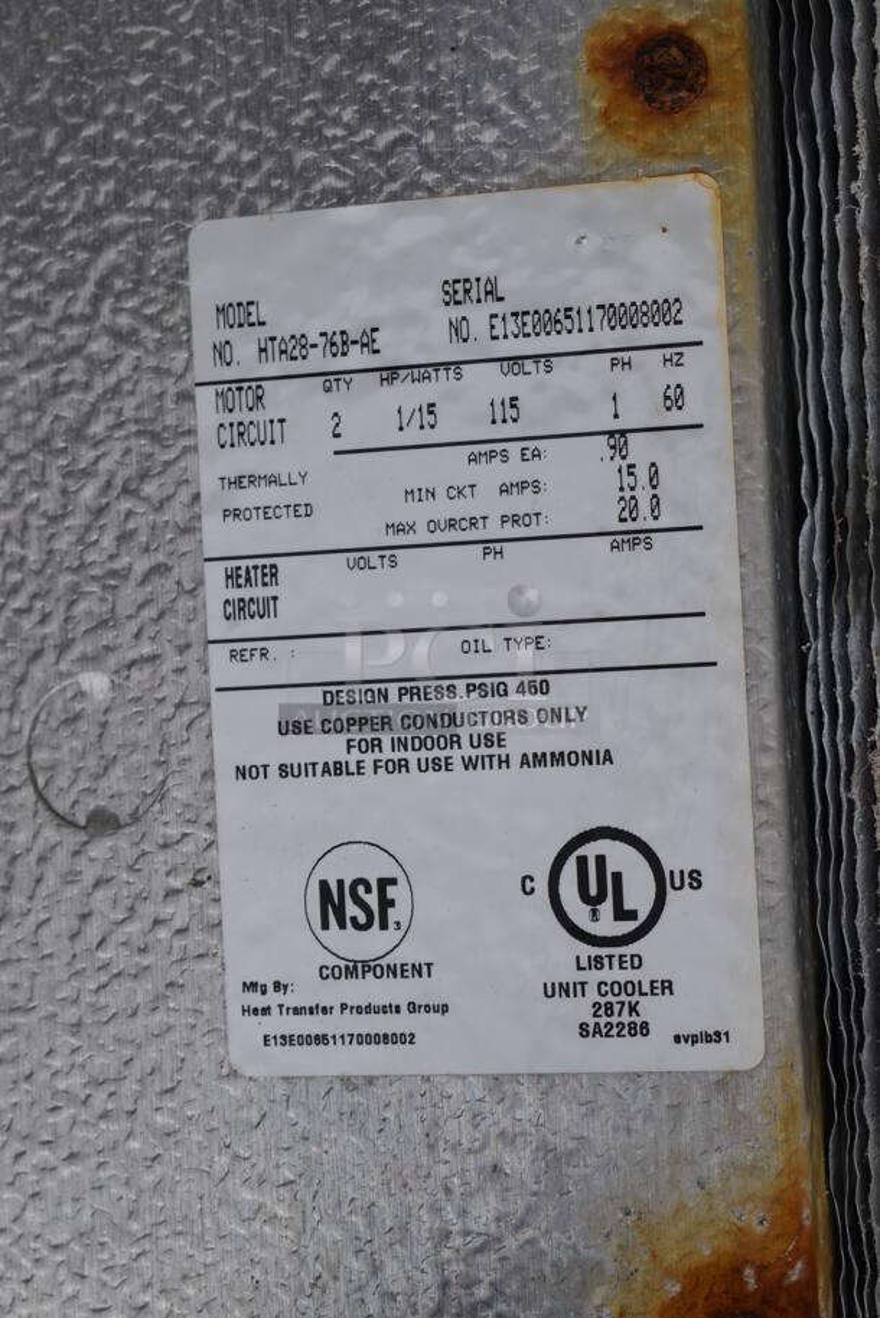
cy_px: 659
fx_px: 3020
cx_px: 440
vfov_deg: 24.6
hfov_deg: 16.6
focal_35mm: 82
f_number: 8
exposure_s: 1/125
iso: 100
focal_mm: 55
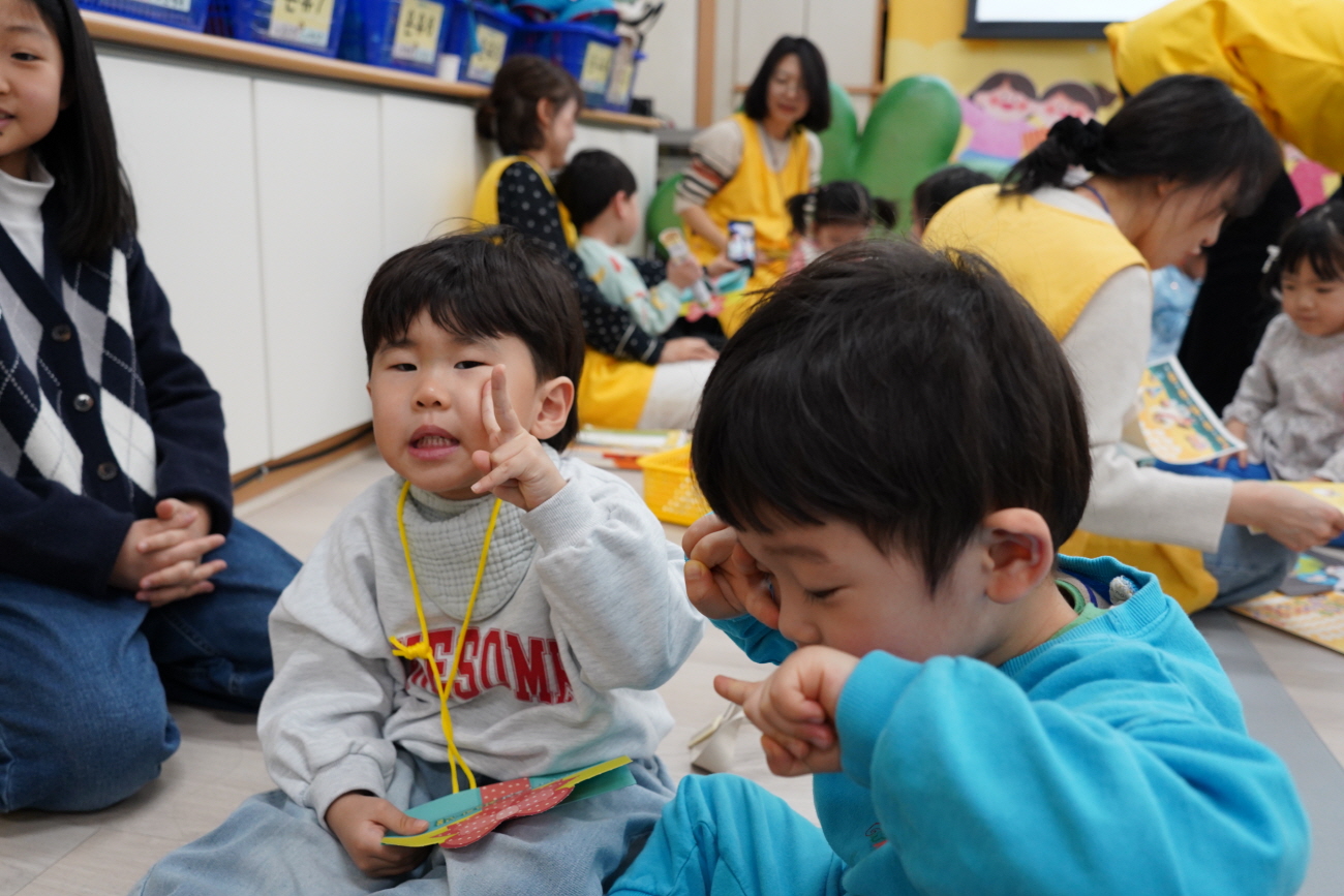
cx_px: 672
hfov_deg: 55.8
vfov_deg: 38.9
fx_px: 1269
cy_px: 448
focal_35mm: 34
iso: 2000
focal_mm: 34
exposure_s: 1/100
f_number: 5.6
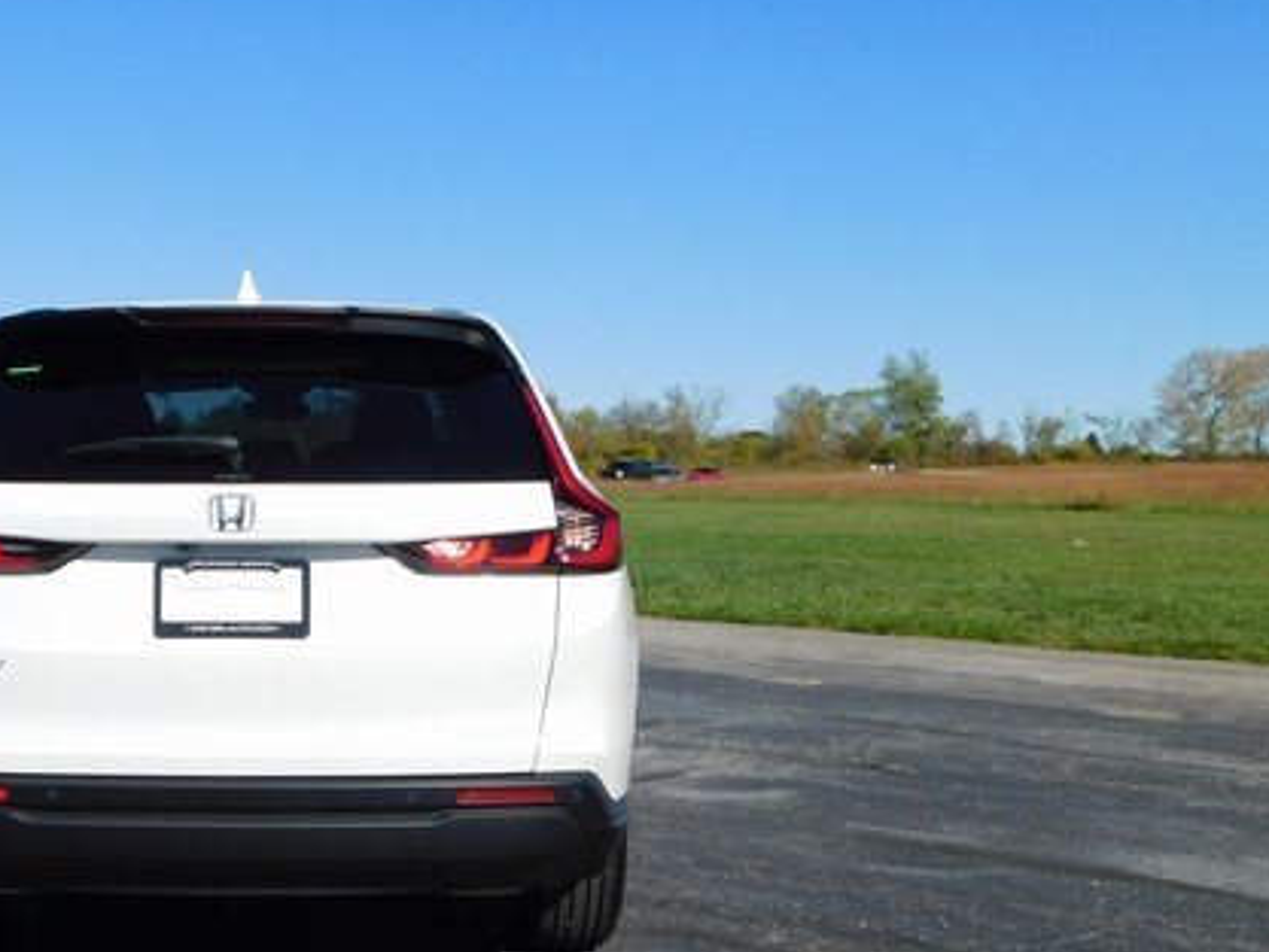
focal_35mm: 43
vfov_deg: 33.3
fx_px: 1577
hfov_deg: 42.4
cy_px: 636
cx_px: 310
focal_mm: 4.9
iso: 125
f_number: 6.4
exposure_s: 1/640
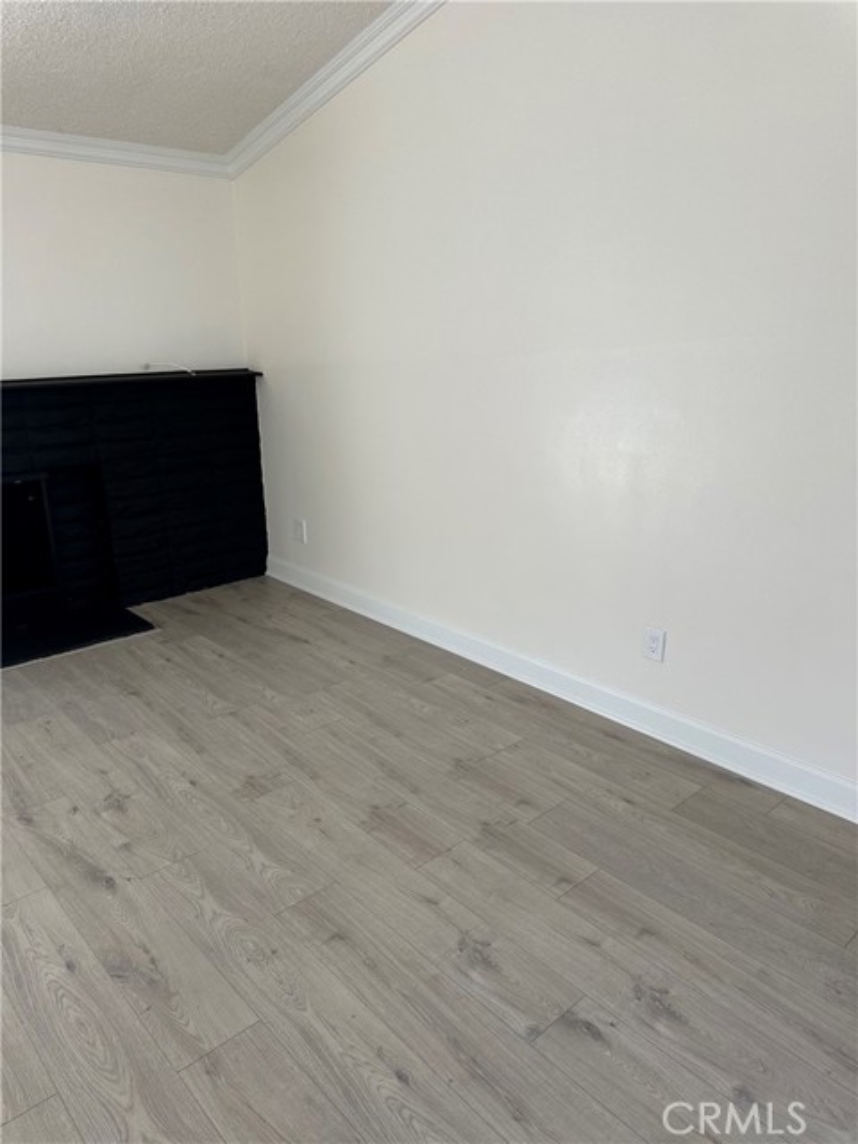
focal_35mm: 24
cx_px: 429
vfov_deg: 71.6
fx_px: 793
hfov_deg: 56.8
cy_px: 572
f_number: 1.78
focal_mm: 6.86
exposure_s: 1/155
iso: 100
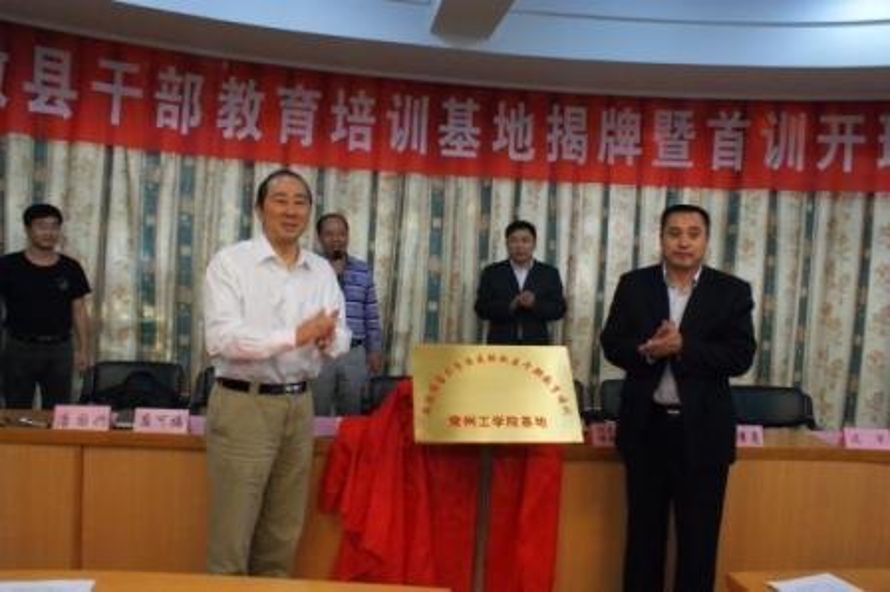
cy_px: 296
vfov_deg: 47.9
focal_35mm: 27
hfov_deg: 67.4
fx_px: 667
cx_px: 445
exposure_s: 1/30
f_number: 5.6
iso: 1600
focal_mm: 18
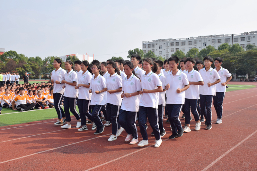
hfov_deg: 53.1
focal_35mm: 36
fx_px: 257
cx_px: 128
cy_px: 86
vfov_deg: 36.9
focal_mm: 24
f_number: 10
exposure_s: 1/400
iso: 200
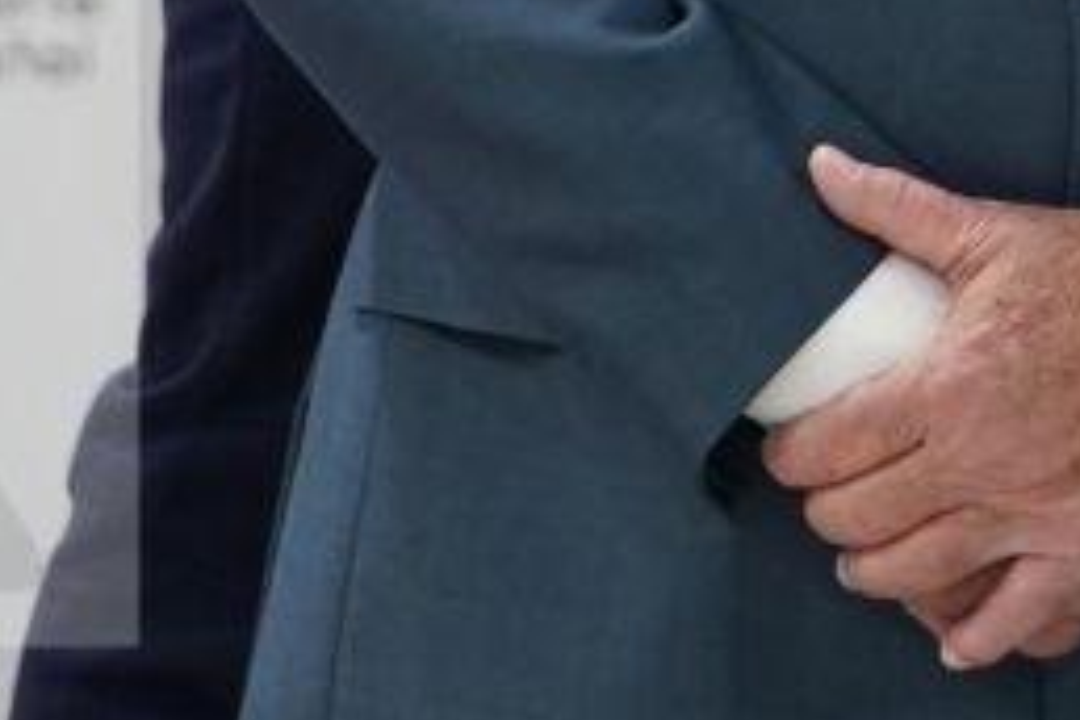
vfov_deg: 1.9
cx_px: 2587
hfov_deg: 2.9
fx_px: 21178
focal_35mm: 706
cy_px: -1222
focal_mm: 101
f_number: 2.8
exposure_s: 1/250
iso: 1250
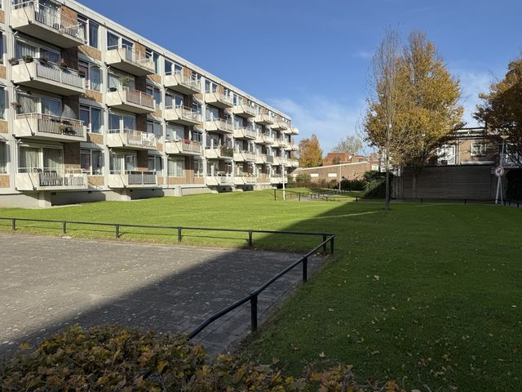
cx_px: 261
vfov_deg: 56.8
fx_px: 362
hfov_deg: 71.6
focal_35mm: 24
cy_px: 196
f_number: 1.78
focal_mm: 6.76
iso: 80
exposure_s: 1/5319
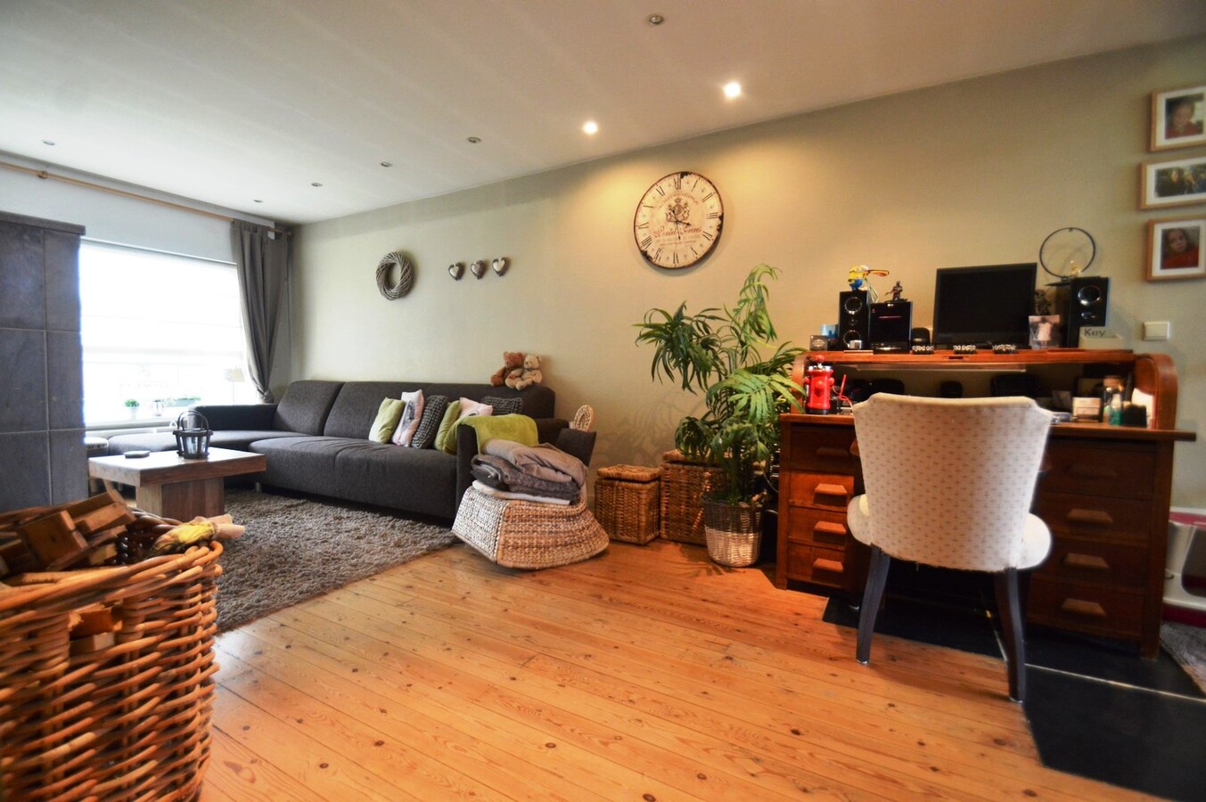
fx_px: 502
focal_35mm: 15
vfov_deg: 77.2
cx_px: 603
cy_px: 401
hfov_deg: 100.4
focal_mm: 10
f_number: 3.5
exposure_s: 1/60
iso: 1100
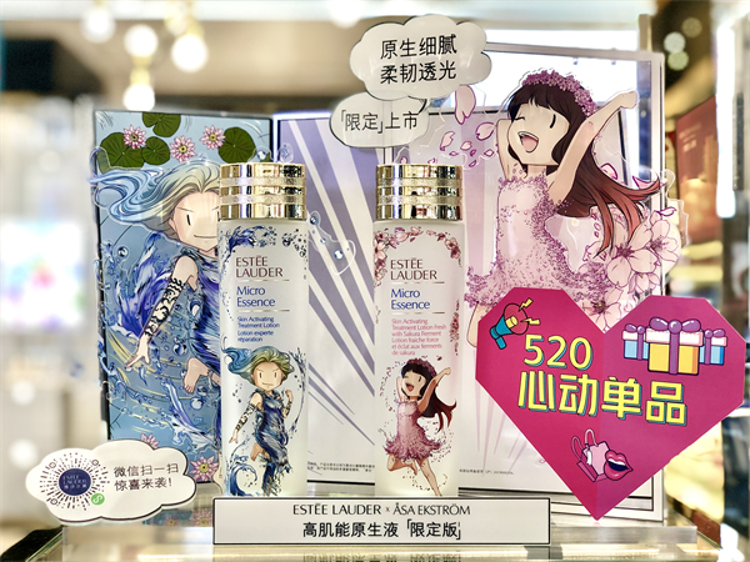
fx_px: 1127
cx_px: 375
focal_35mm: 52
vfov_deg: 28.0
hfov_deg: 36.8
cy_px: 281
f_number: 2.4
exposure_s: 1/50
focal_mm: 6
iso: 25
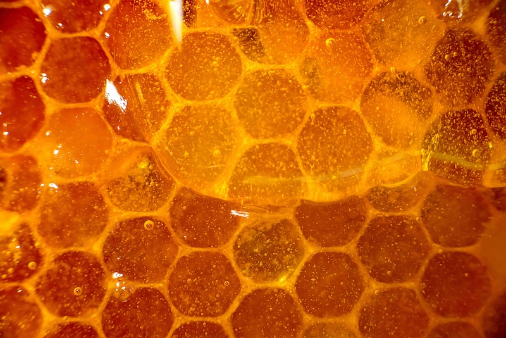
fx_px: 1195
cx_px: 253
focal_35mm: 85
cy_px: 169
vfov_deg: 16.1
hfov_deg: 23.9
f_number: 8
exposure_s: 1/125
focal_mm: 85
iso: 400
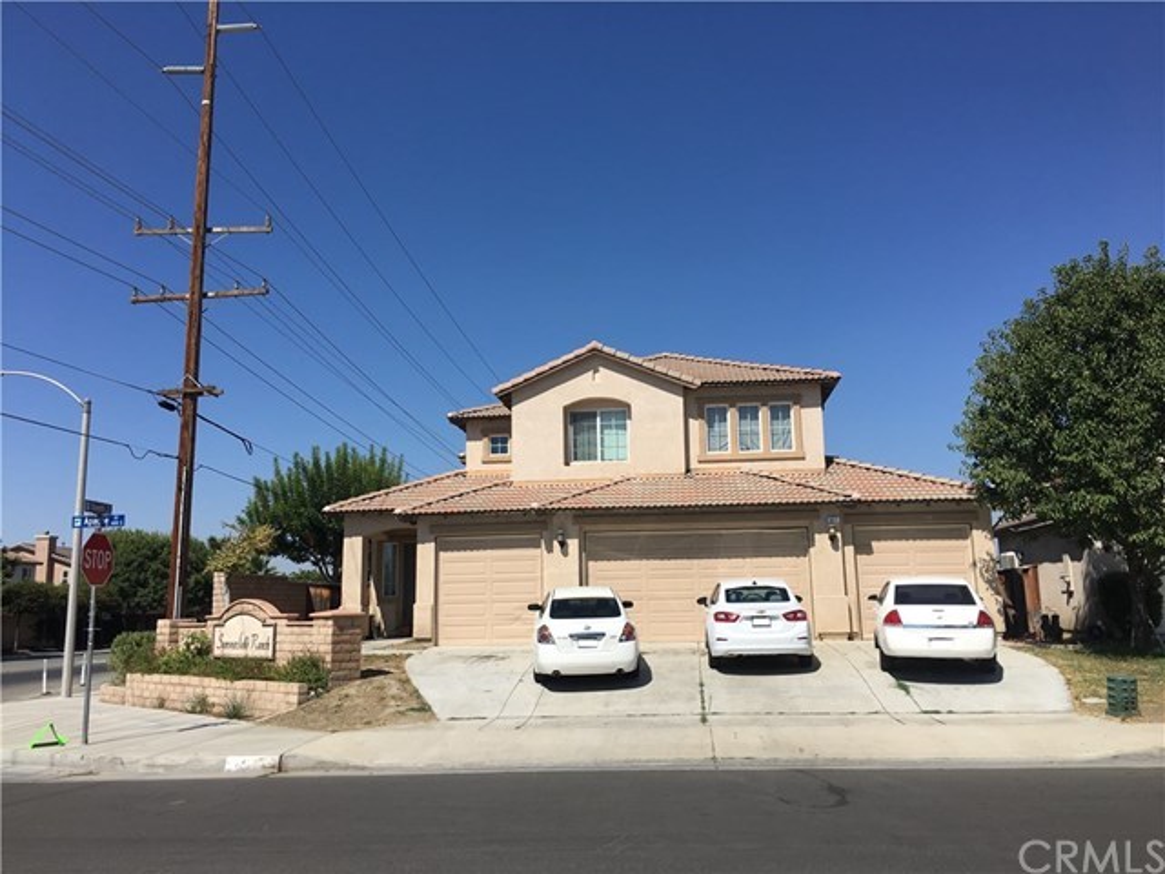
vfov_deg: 48.2
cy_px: 437
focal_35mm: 29
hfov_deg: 61.7
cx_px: 582
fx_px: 976
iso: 25
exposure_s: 1/2564
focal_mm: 4.15
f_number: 2.2
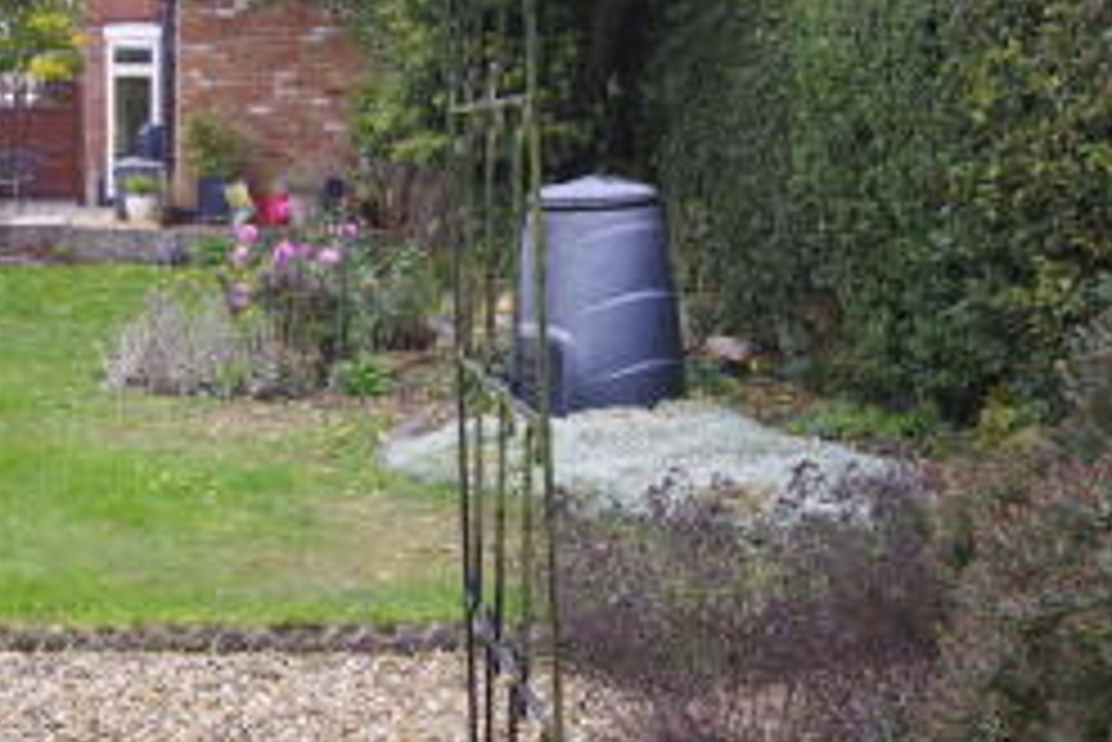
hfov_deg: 36.1
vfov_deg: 25.8
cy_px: 200
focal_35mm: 52
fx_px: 1607
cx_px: 135
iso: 100
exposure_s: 1/40
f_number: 3.5
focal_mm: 18
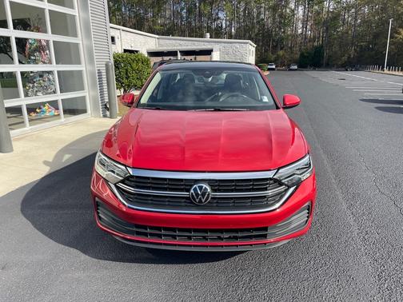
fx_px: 303
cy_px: 151
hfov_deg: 67.3
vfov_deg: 53.1
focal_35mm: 26
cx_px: 202
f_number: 1.6
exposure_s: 1/1821
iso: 32
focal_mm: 5.1
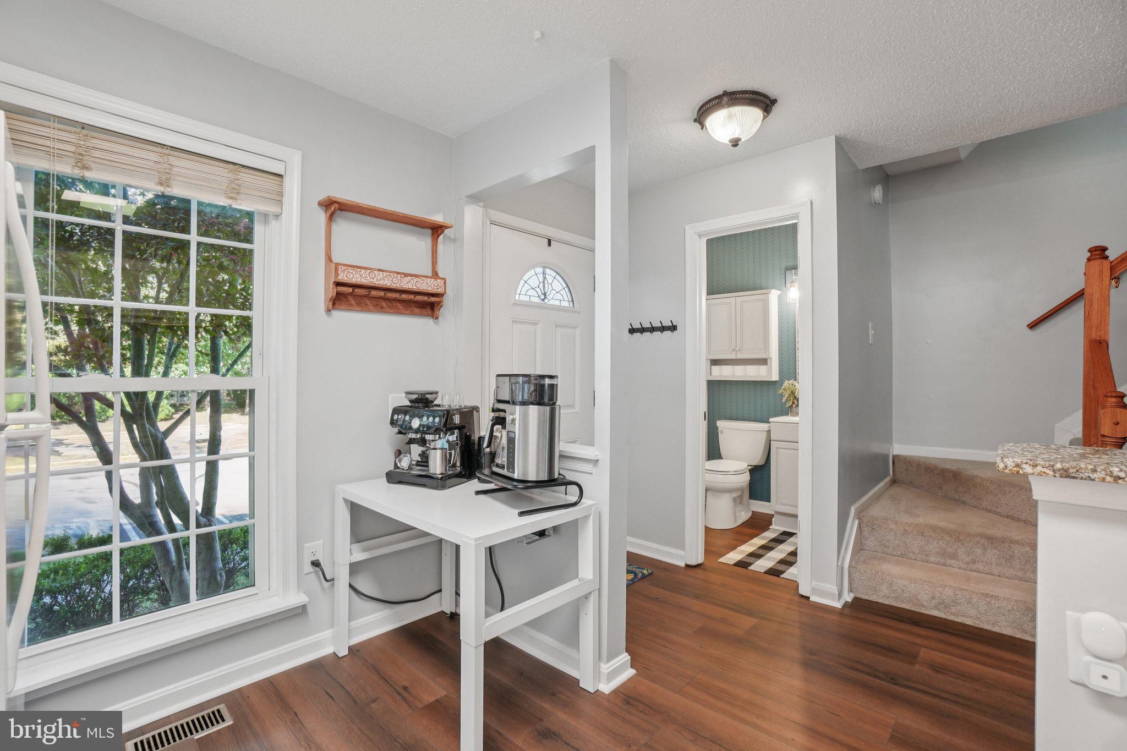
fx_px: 470
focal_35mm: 15
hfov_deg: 100.4
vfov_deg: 77.3
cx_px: 564
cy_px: 376
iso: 100
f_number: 7.1
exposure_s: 1/8
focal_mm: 10
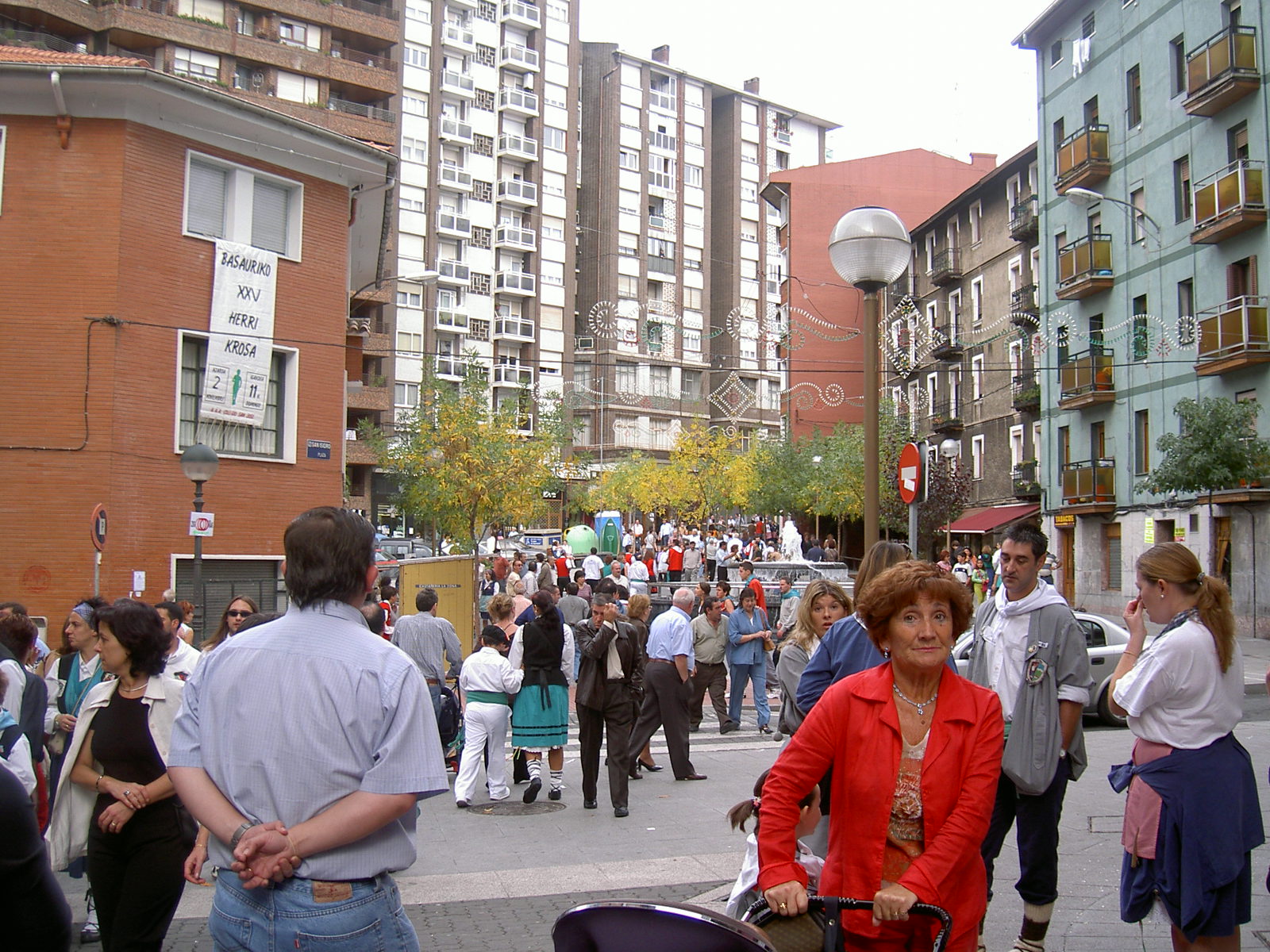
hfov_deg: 47.9
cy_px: 476
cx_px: 635
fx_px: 1431
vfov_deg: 36.8
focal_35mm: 39
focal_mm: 8
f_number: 2.8
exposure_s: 1/213
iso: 100
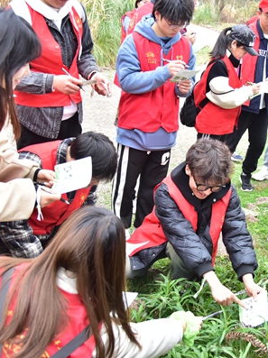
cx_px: 162
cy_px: 179
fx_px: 496
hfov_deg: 30.1
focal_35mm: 48
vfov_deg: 39.7
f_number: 3.8
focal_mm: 22
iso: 1000
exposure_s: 1/800
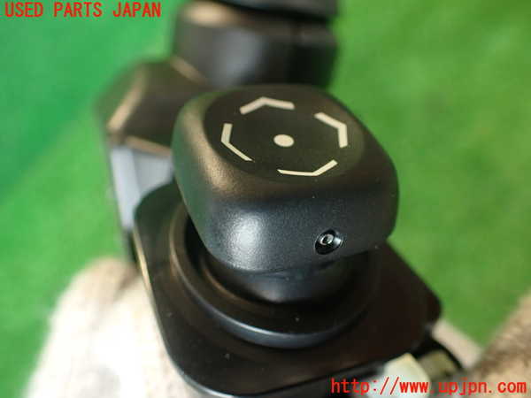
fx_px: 460
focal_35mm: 30
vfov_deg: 46.8
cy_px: 199
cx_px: 266
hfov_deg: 60.0
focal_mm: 5.4
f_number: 2.3
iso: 250
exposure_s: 1/30
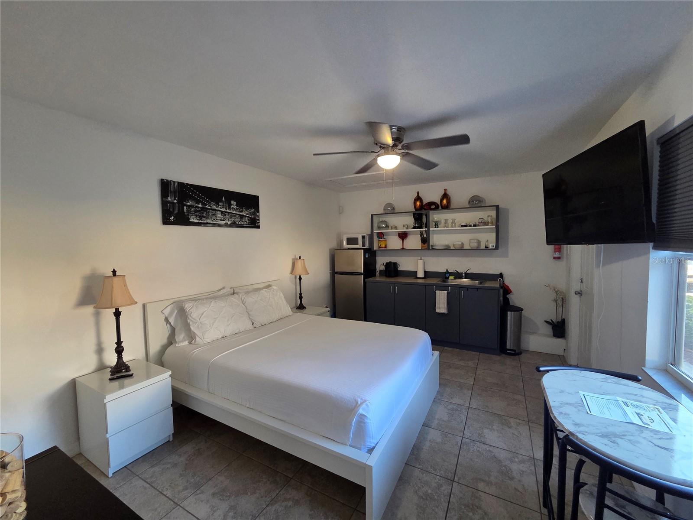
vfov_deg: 89.9
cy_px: 260
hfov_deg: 106.2
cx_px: 346
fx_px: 260
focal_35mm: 13
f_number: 2.2
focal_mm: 2.2
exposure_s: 1/60
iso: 320
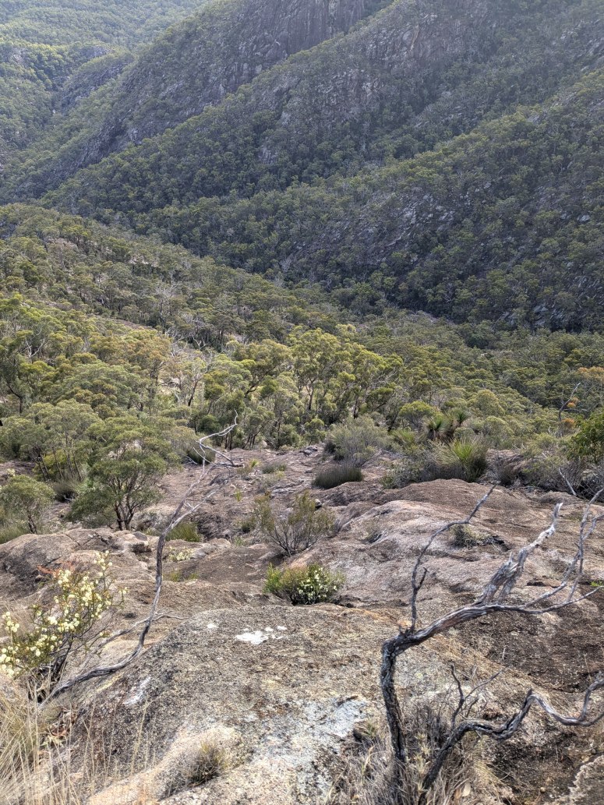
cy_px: 402
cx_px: 302
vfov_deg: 65.3
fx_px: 628
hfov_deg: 51.4
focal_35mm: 27
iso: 48
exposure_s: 1/209
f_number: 1.73
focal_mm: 4.38
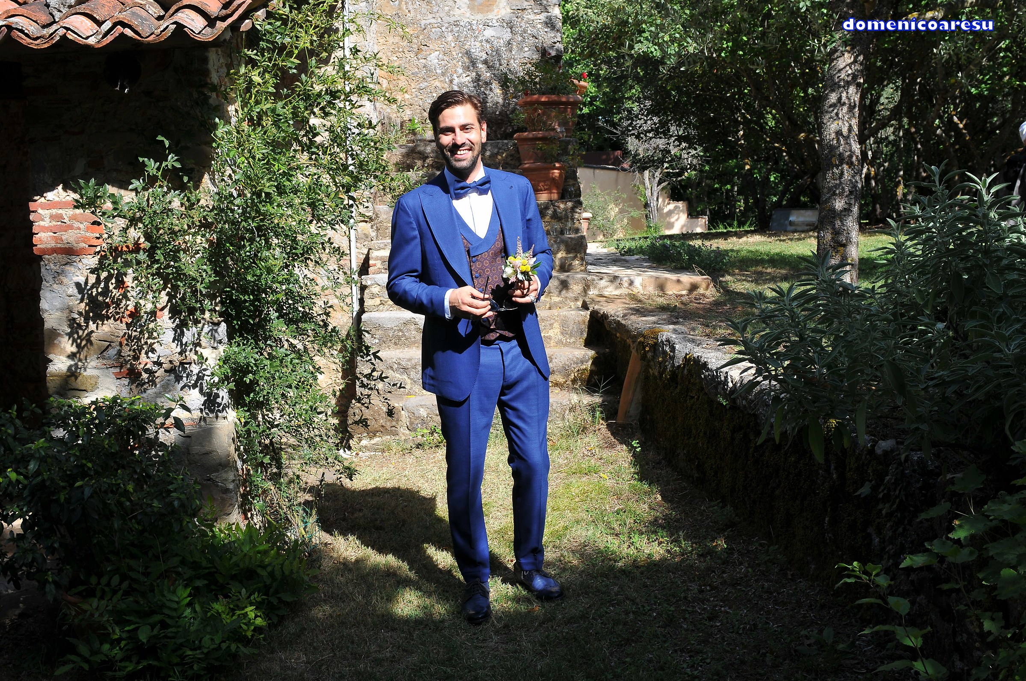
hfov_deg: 46.4
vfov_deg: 31.8
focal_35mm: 42
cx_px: 513
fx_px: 1196
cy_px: 340
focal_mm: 28
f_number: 8
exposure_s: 1/250
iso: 200
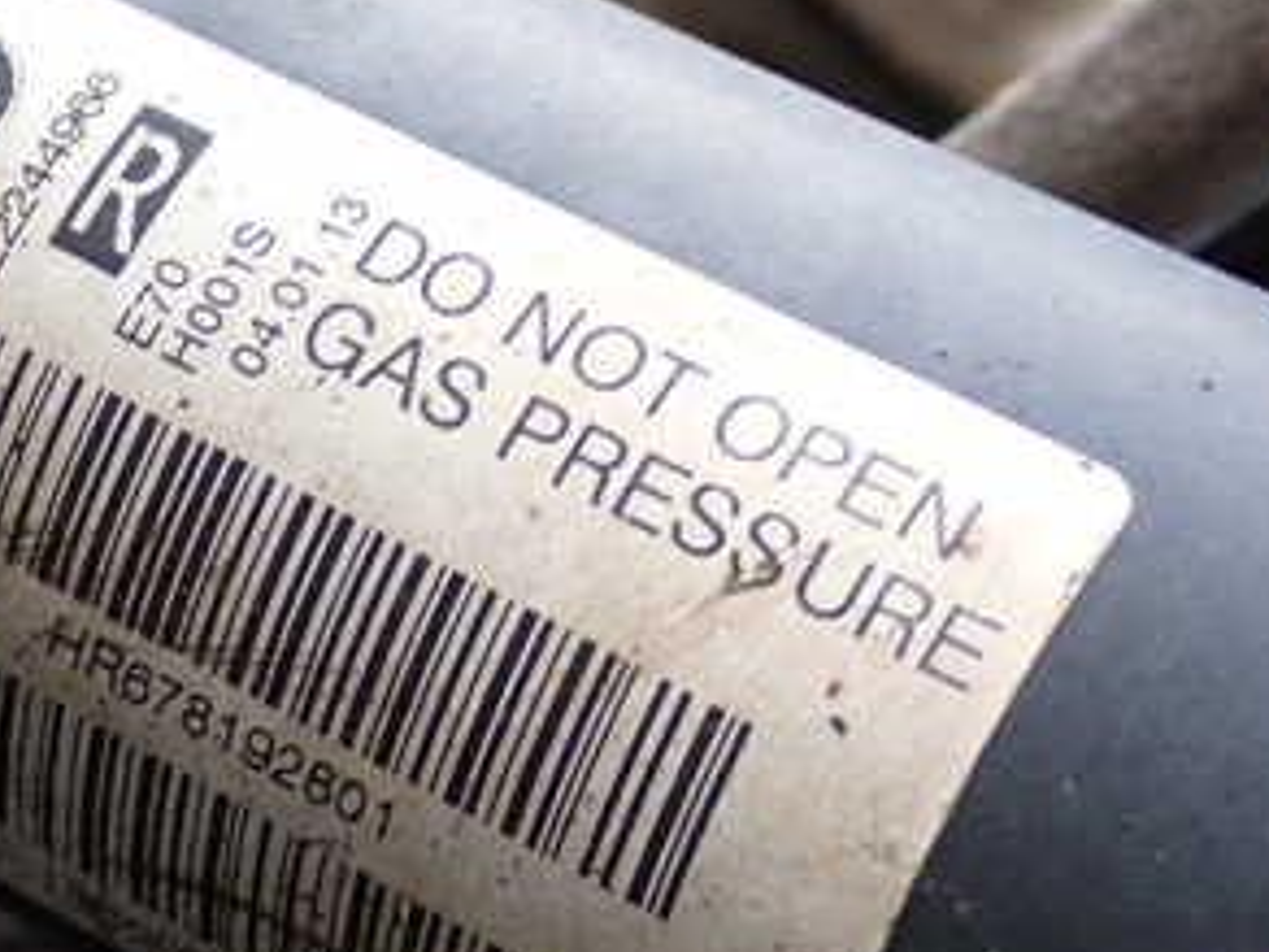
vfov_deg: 12.4
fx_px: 4362
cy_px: 535
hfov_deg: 16.4
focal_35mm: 119
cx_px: 200
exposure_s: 1/60
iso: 250
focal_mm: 10.35
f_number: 3.5
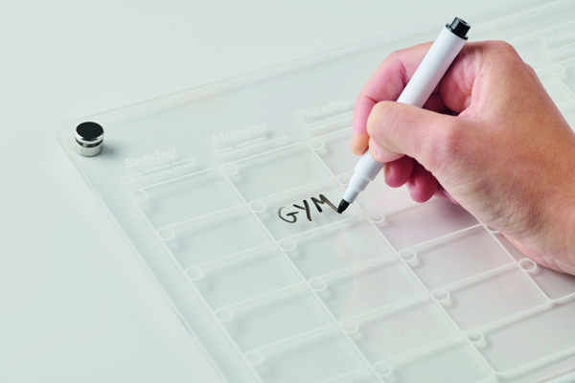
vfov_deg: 13.0
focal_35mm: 105
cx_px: 288
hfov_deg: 19.5
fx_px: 1677
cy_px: 192
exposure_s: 1/125
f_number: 13
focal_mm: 105
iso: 100
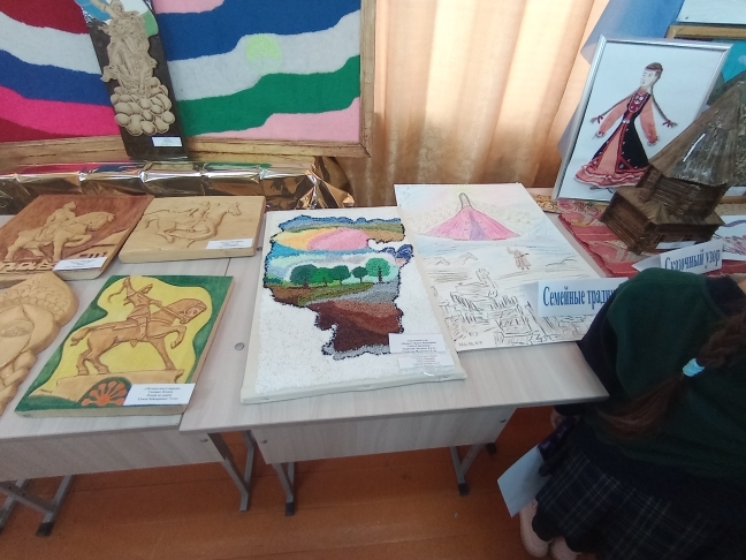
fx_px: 366
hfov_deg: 91.0
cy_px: 280
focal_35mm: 17
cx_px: 373
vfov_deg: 74.7
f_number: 2.2
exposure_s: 1/33.3
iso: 430
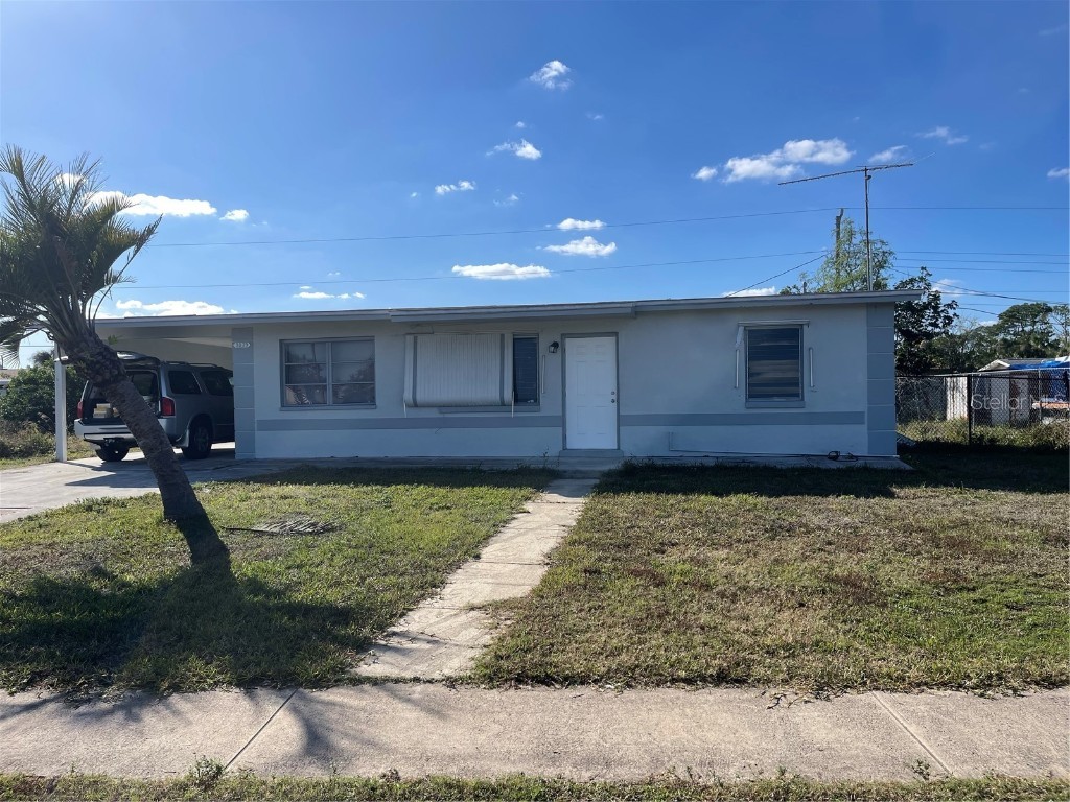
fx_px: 804
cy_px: 401
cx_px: 535
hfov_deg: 67.3
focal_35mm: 26
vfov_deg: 53.1
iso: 32
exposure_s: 1/4717
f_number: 1.6
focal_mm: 5.1
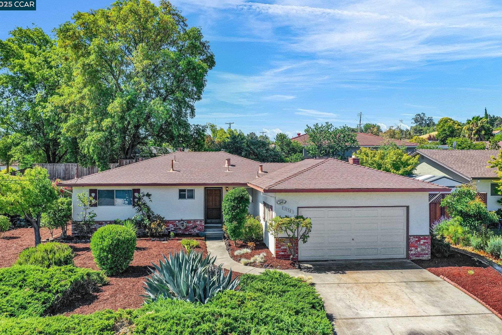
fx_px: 404
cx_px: 245
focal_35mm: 29
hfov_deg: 63.7
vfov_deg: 45.0
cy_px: 171
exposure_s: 1/320
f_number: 5.6
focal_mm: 10.26
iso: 100
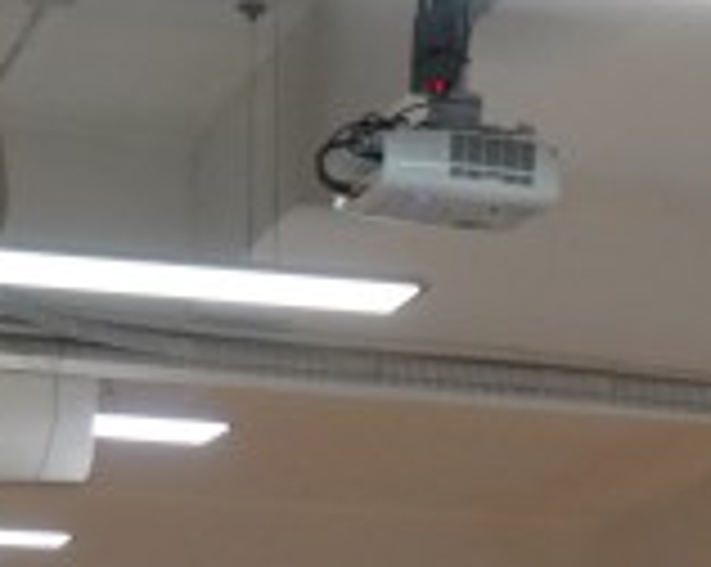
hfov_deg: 10.1
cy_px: 945
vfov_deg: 8.2
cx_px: 1202
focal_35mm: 182
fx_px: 3825
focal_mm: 34
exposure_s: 1/160
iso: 2500
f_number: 4.5
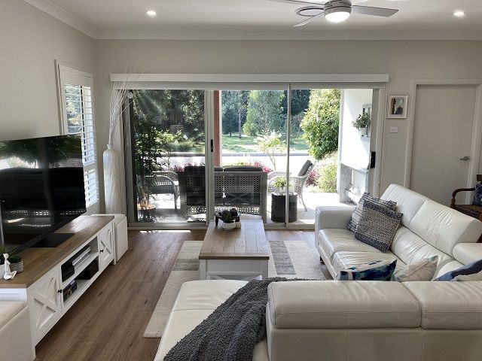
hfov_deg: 63.4
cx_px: 241
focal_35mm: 28
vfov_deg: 49.7
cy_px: 180
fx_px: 390
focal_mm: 3.99
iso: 32
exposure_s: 1/100
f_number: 1.8
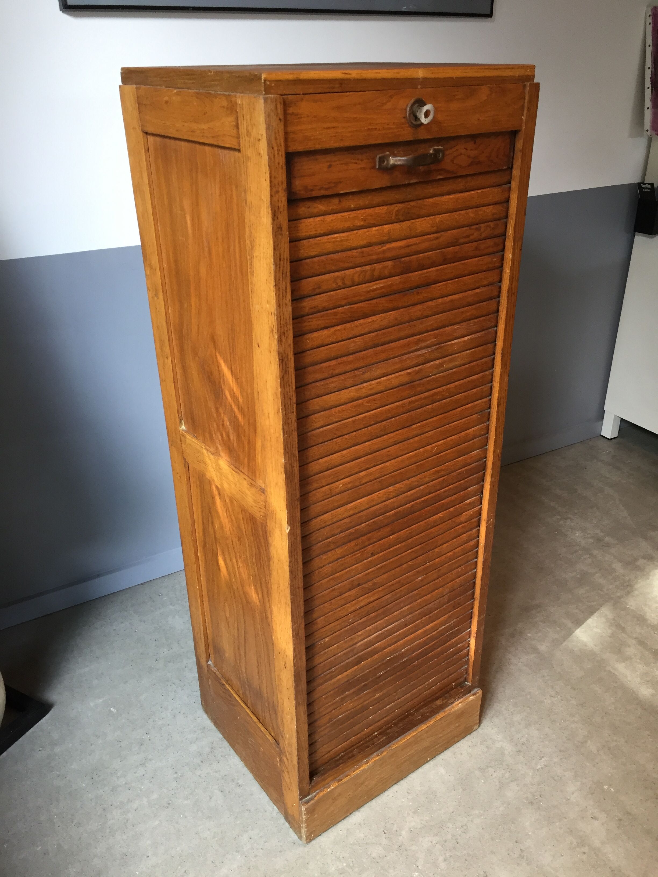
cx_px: 329
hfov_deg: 48.2
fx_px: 735
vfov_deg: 61.7
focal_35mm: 29
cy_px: 438
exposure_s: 1/33
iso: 100
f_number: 2.2
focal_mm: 4.15
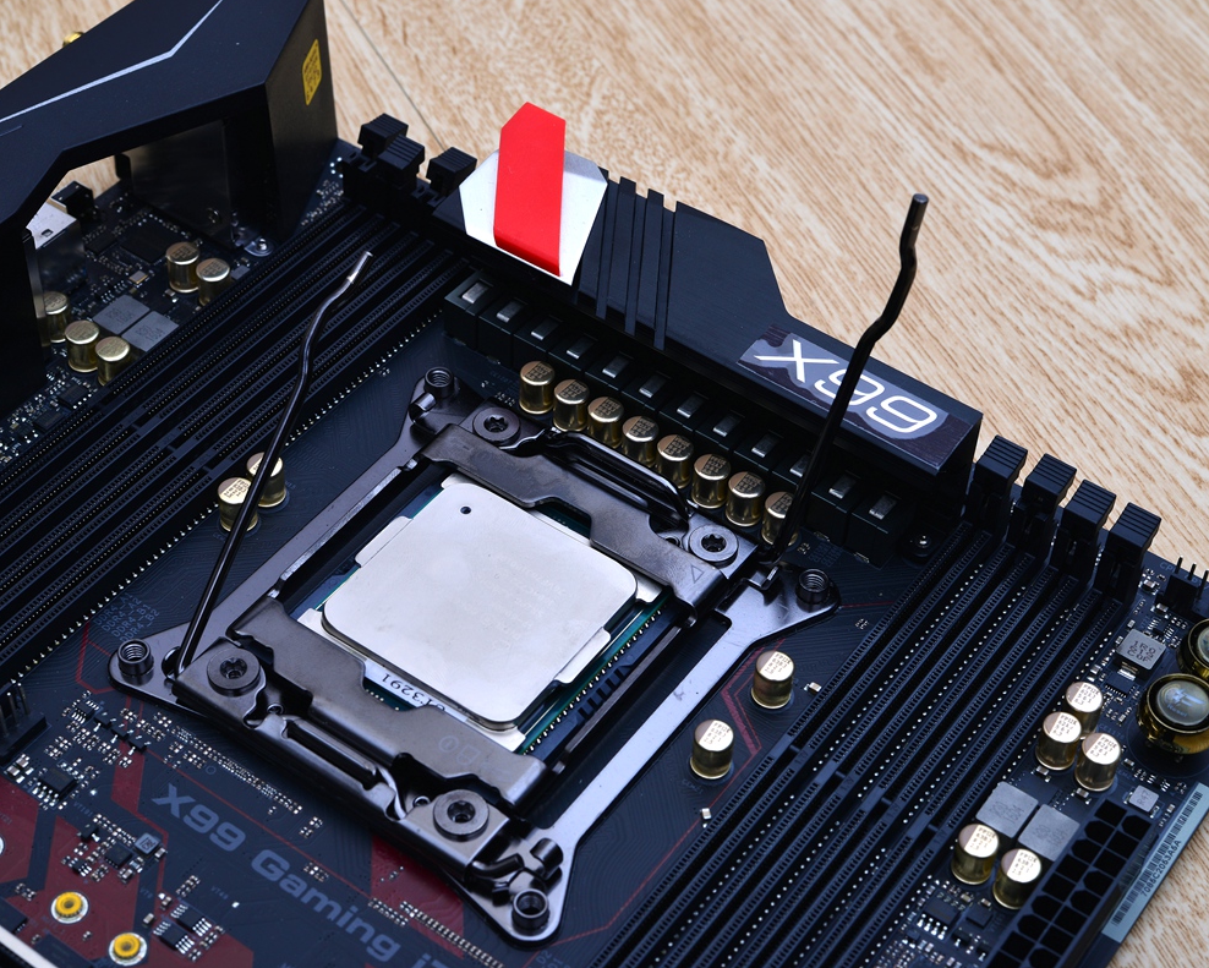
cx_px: 658
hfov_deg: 33.0
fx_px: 2040
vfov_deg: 26.7
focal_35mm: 57
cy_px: 484
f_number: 16
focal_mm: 50
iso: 200
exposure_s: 1/100
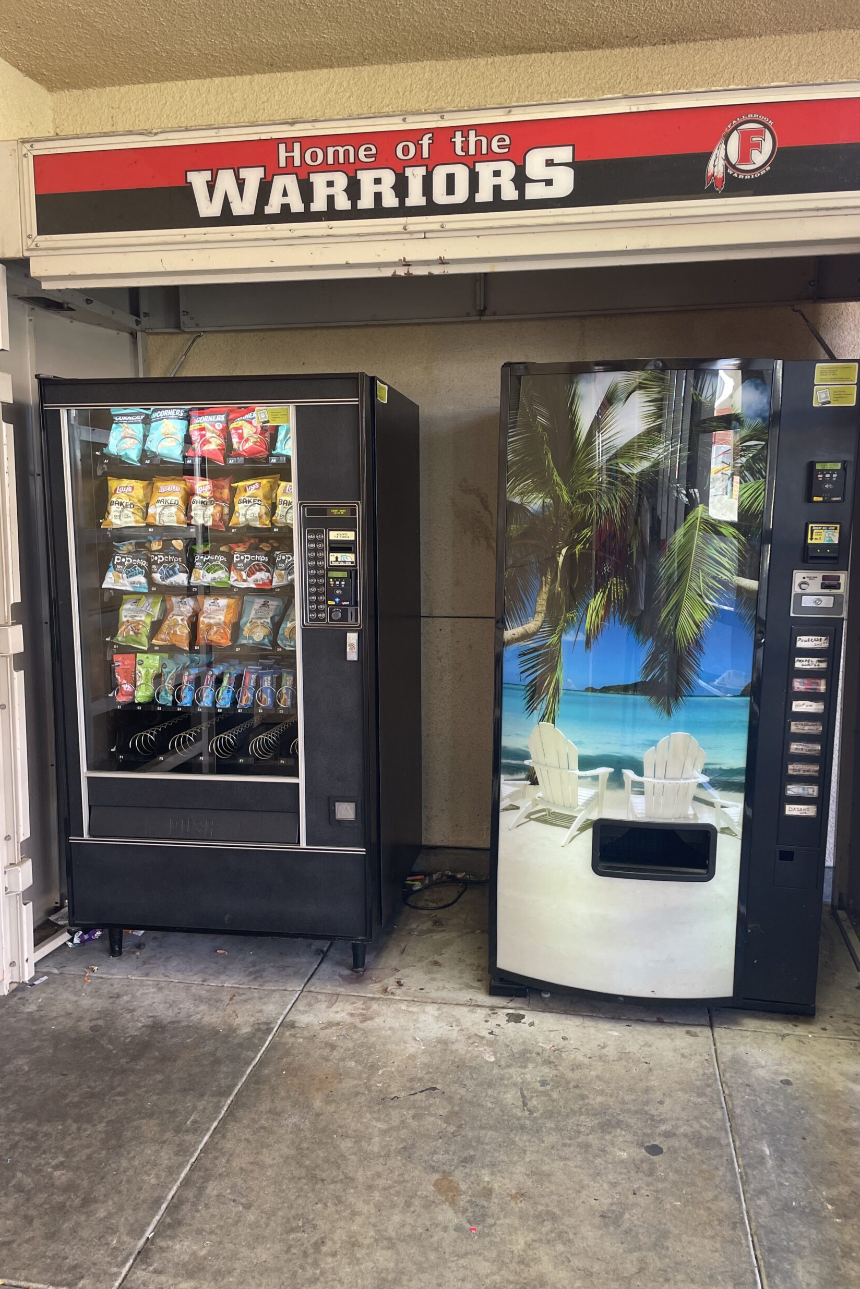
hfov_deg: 46.4
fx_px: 1003
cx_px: 424
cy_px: 661
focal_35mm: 28
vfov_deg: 65.5
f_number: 1.6
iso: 100
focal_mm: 4.2
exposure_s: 1/121
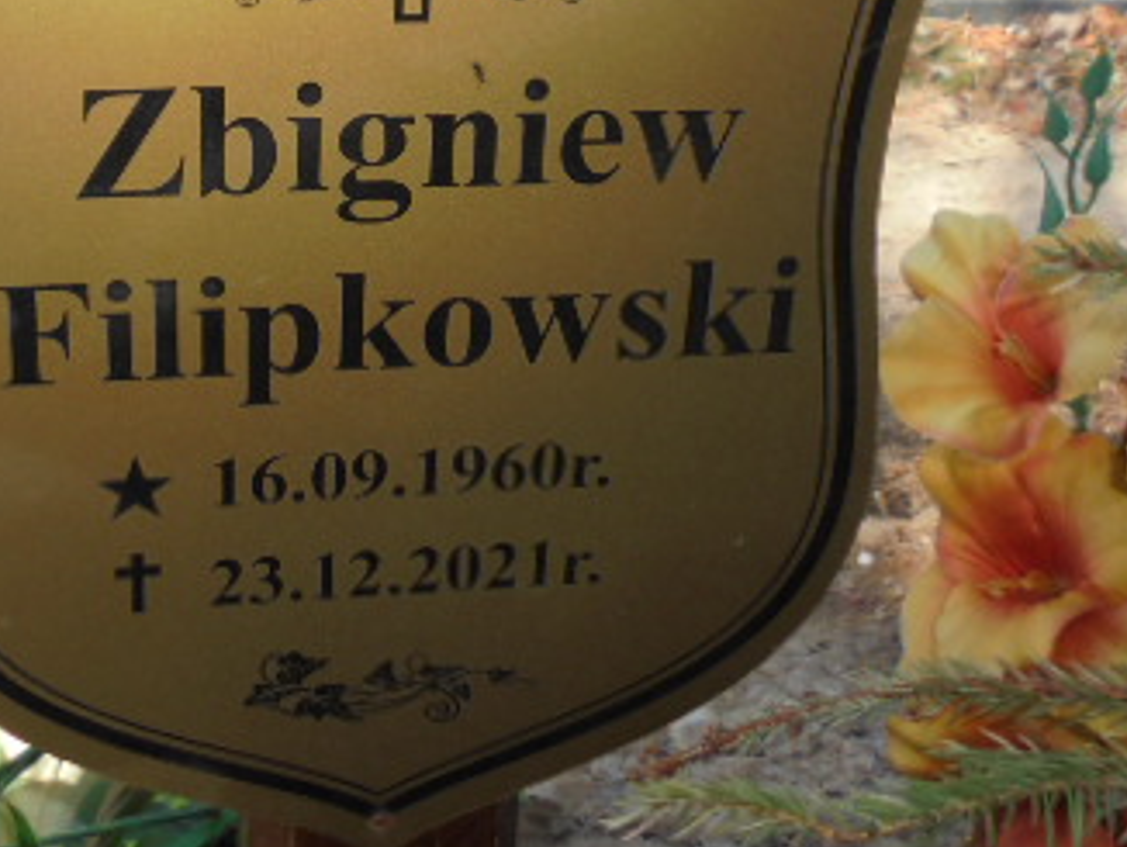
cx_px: 308
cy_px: 145
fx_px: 1662
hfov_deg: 36.7
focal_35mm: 51
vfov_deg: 27.9
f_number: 3.5
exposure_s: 1/250
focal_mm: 4.6
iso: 100
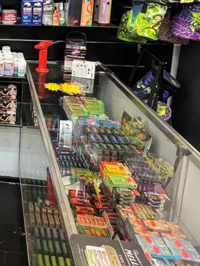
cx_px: -52
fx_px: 292
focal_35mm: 38
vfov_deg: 44.3
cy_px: 23
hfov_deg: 30.7
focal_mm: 2.22
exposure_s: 1/120
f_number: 2.2
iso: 320
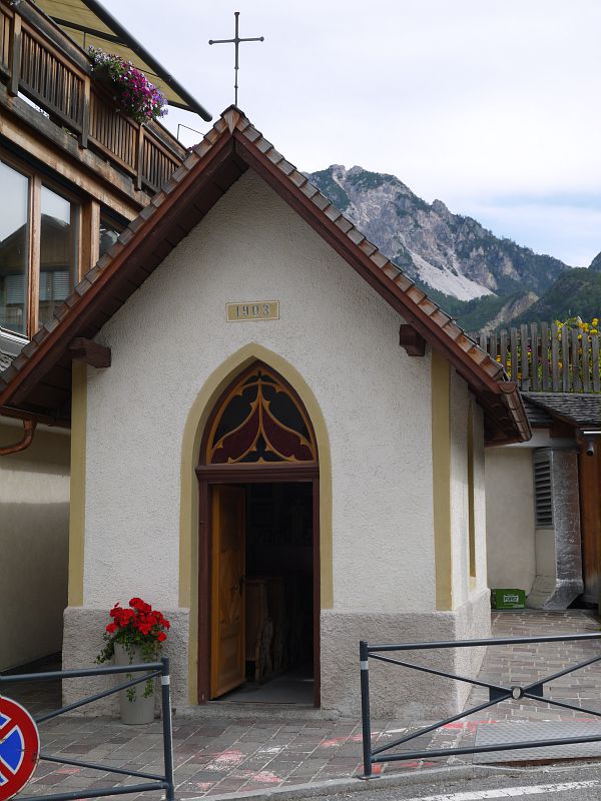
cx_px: 300
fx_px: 1204
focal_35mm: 52
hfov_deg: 28.0
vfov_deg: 36.8
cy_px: 400
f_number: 9
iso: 160
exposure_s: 1/320
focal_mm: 26
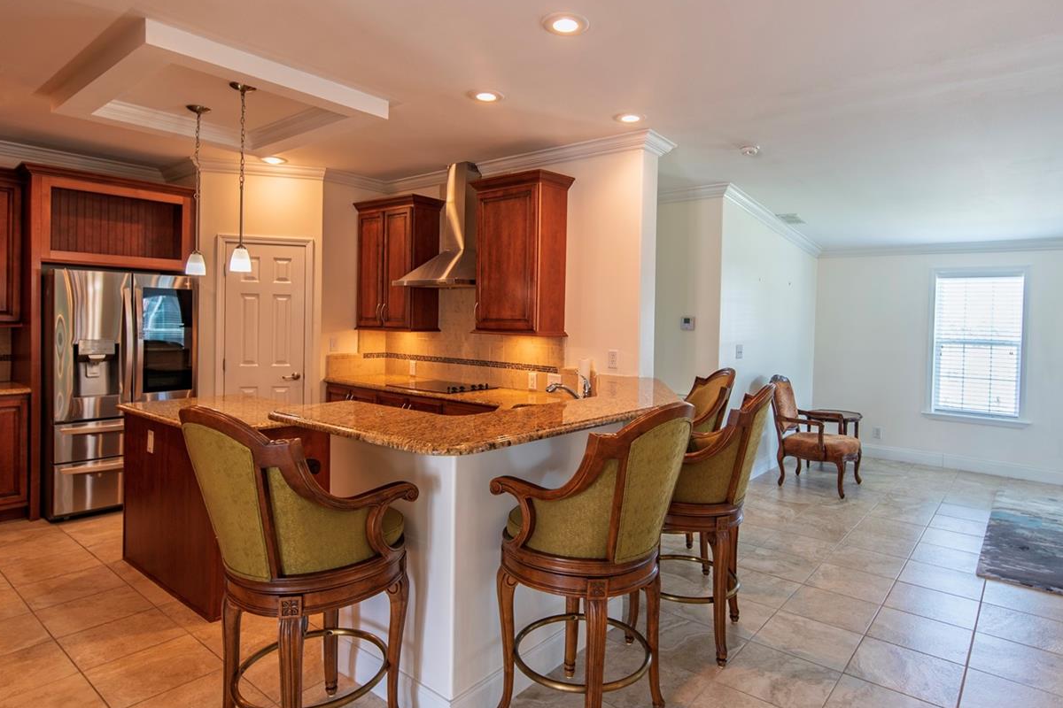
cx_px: 560
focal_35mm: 20
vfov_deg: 61.8
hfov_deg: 83.9
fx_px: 591
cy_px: 323
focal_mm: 15
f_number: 3.2
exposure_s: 1/40
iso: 100
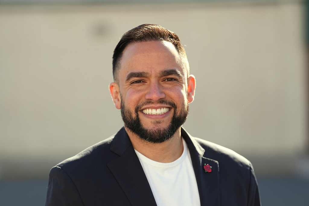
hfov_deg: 16.3
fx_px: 1081
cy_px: 103
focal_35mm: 126
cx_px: 154
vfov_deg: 10.9
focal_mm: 126
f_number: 2.8
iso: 160
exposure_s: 1/1600
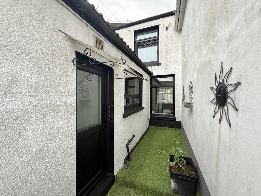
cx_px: 130
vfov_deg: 85.7
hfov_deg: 102.1
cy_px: 98
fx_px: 106
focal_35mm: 14
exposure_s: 1/304
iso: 50
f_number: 2.2
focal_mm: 2.22
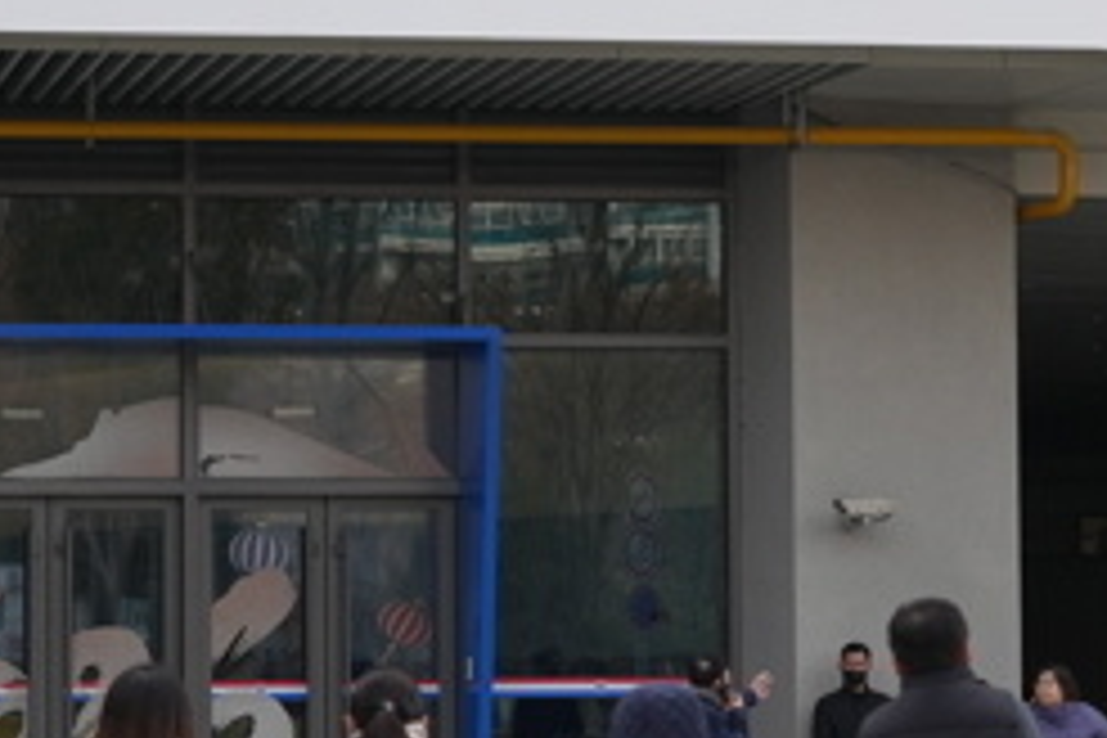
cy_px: 171
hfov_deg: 11.2
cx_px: 346
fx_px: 5627
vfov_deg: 7.5
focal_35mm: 183
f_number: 2.8
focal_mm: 50
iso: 400
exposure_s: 1/2500
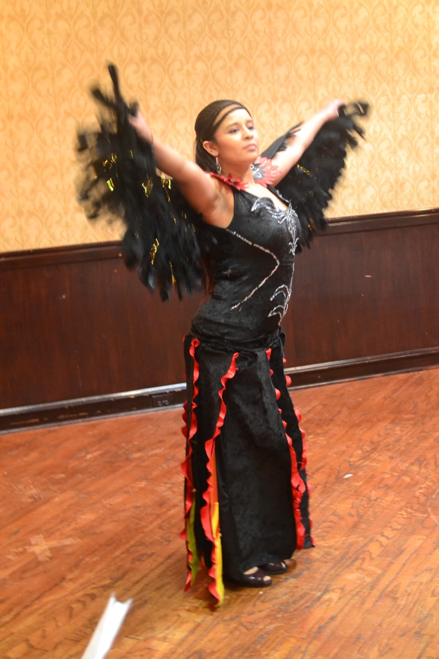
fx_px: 1097
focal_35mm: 60
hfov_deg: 22.6
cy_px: 330
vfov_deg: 33.4
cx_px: 220
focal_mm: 40
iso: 3200
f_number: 5.3
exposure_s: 1/8
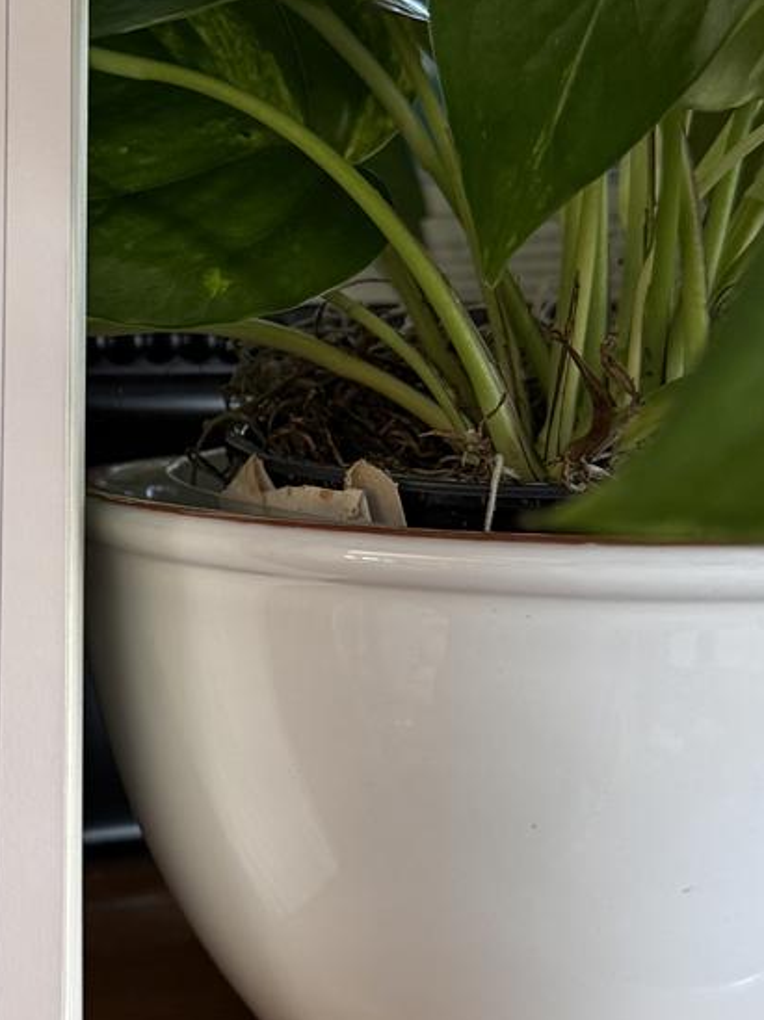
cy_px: 377
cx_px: 20
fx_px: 2062
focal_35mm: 70
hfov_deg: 20.4
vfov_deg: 27.7
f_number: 1.78
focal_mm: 6.76
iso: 200
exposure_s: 1/93
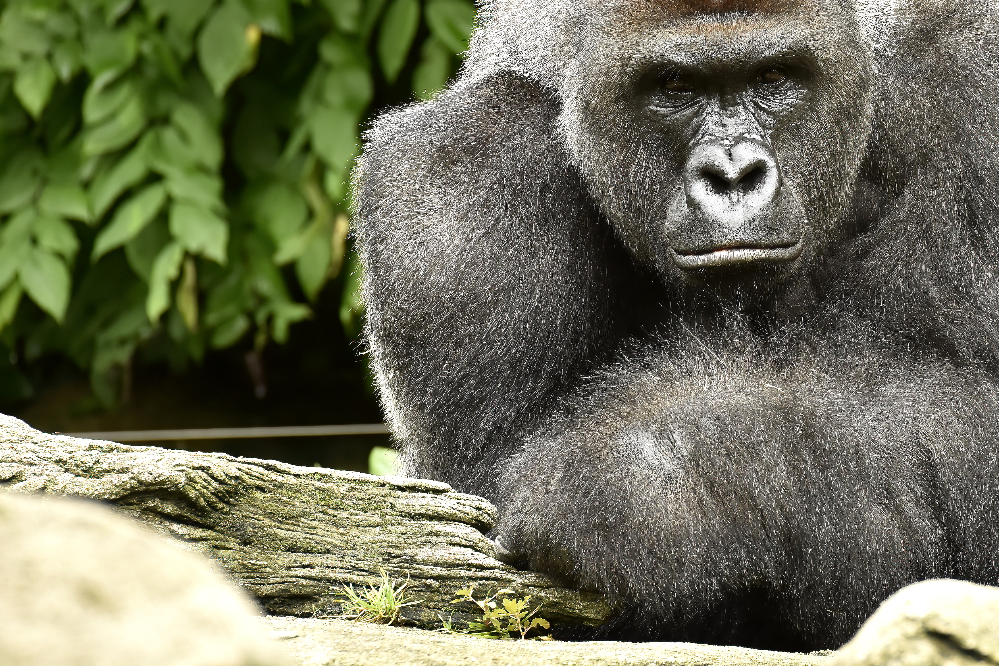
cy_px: 32
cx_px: 954
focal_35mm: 628
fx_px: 17430
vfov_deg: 2.2
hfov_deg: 3.3
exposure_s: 1/100
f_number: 8
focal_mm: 300
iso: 400
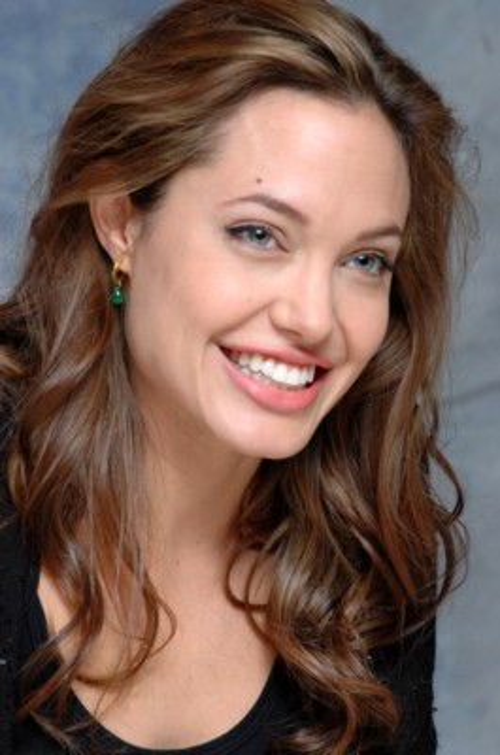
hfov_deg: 8.1
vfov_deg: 12.3
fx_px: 3515
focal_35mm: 168
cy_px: 378
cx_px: 250
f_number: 6.3
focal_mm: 112
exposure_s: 1/320
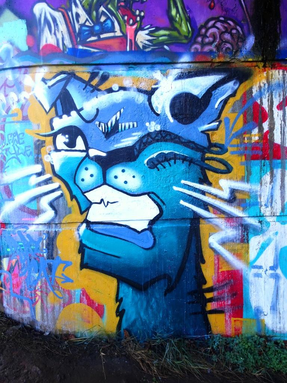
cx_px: 144
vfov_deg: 71.6
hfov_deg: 56.8
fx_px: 265
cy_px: 192
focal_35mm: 24
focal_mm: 4.1
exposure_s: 1/50
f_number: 3.5
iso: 80
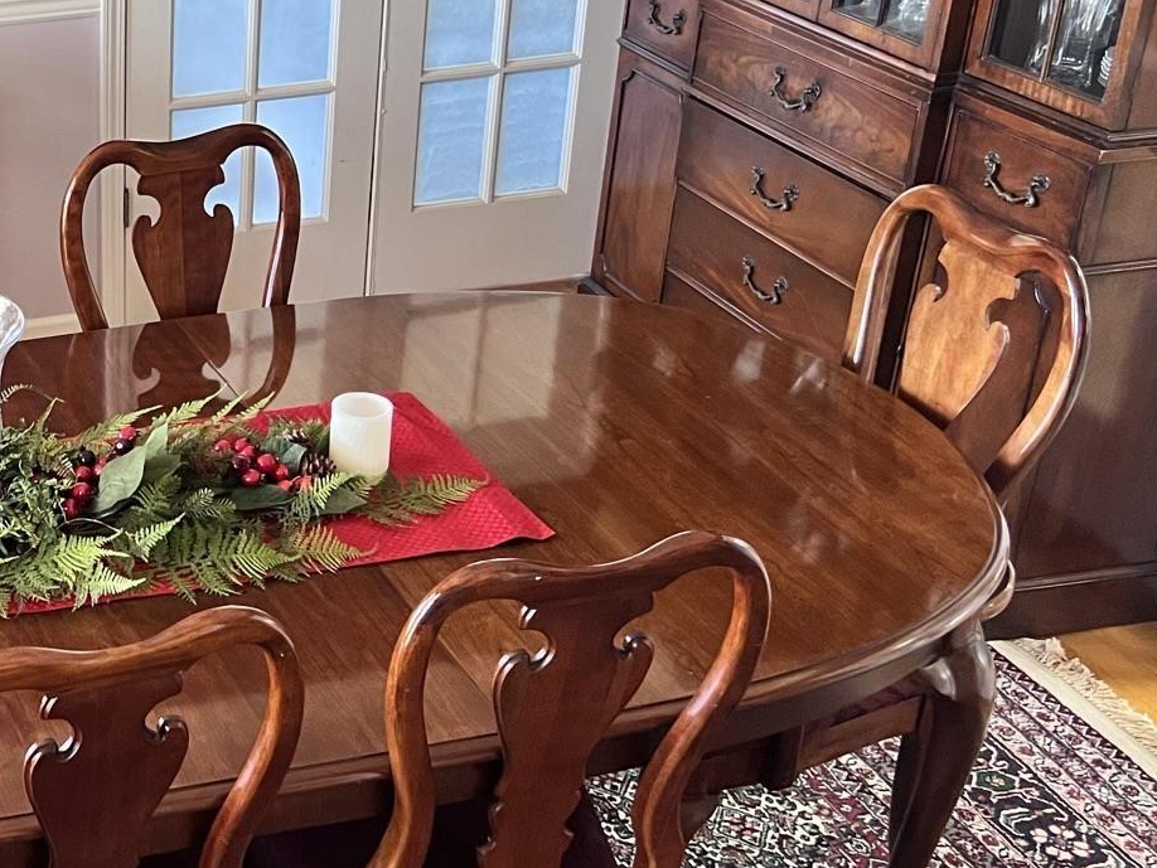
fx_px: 1939
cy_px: 338
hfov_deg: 29.9
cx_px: -107
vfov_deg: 25.2
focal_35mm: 58
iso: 320
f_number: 1.5
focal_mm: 5.7
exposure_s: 1/60
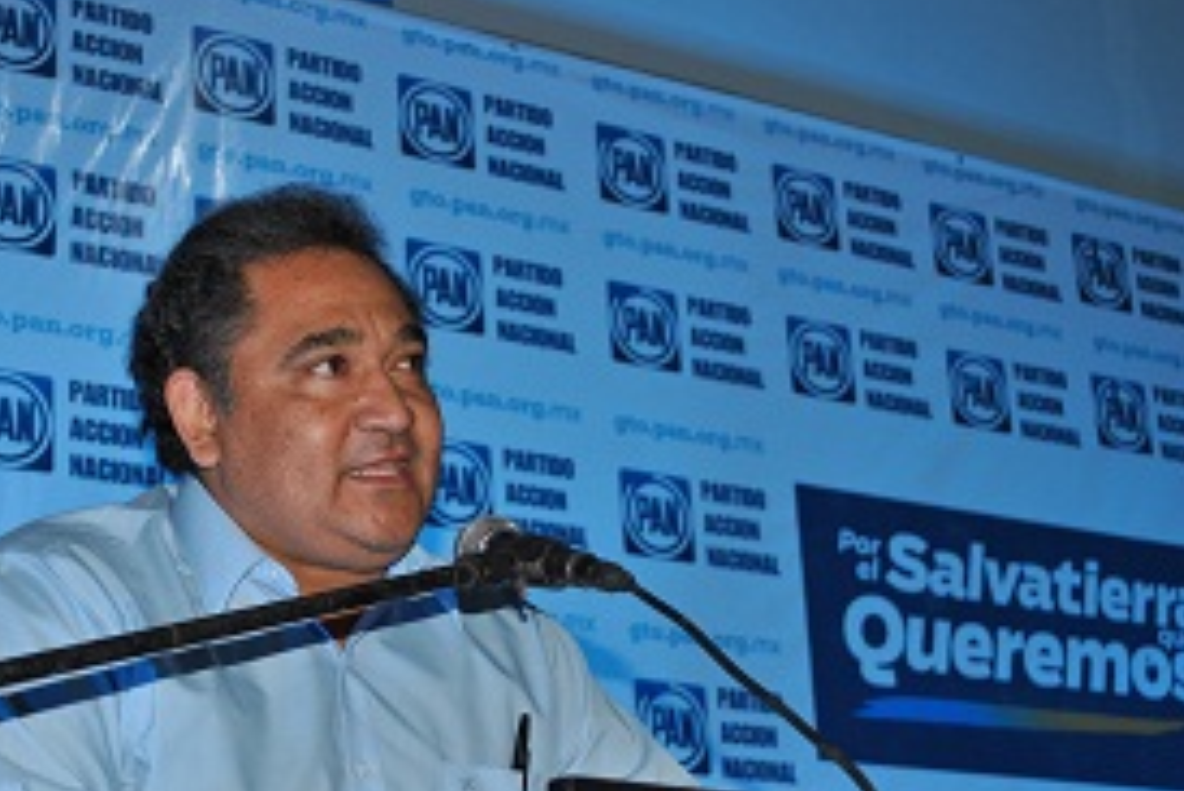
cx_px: 484
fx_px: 2303
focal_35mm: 70
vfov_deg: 19.4
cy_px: 542
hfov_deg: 28.8
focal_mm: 32
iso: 200
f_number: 4.8
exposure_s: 1/60
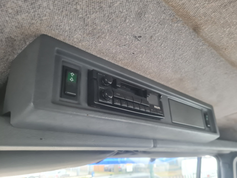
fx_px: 178
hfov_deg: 67.3
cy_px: 89
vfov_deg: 53.1
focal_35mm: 26
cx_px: 118
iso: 160
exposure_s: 1/50
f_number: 1.8
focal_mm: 5.4
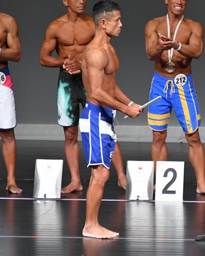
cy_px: 128
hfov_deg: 2.7
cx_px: 201
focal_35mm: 567
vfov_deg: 3.4
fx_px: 4299
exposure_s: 1/400
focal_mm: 250
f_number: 5.6
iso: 5000
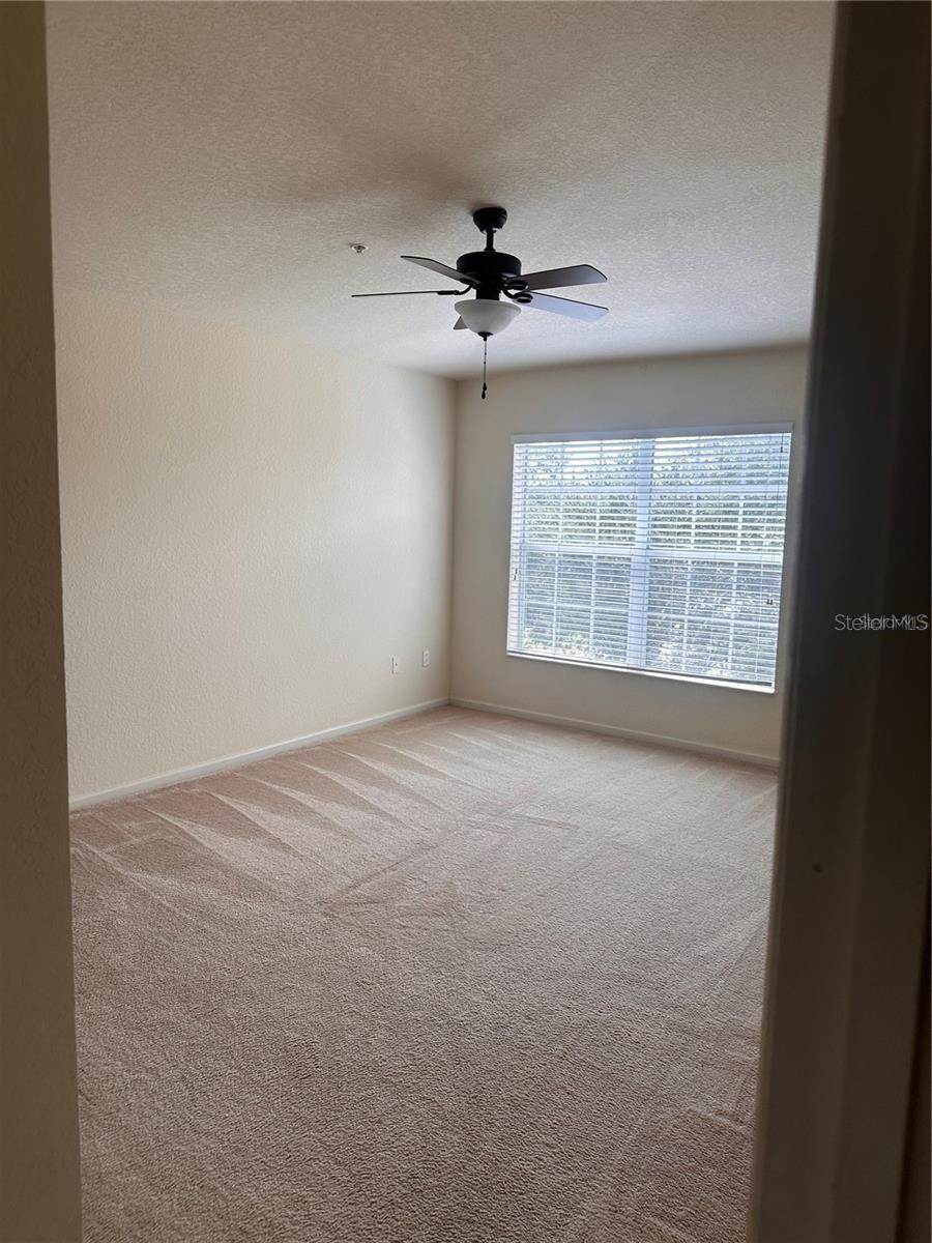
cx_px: 466
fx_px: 862
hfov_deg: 56.8
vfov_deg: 71.6
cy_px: 622
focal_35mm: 24
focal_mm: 6.86
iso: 64
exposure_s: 1/193
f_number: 1.78
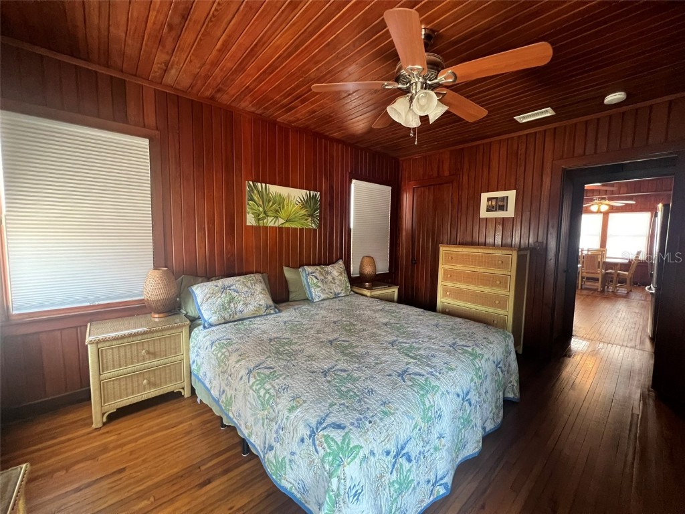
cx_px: 342
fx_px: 257
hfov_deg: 106.2
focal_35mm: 13
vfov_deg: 89.9
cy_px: 257
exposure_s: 1/60
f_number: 1.8
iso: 500
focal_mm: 1.57
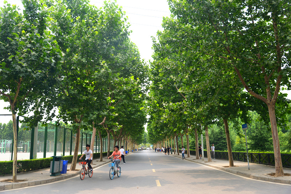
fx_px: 259
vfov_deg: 41.1
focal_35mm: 32
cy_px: 97
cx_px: 146
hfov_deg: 58.7
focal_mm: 32
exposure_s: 1/160
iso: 100
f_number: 6.3
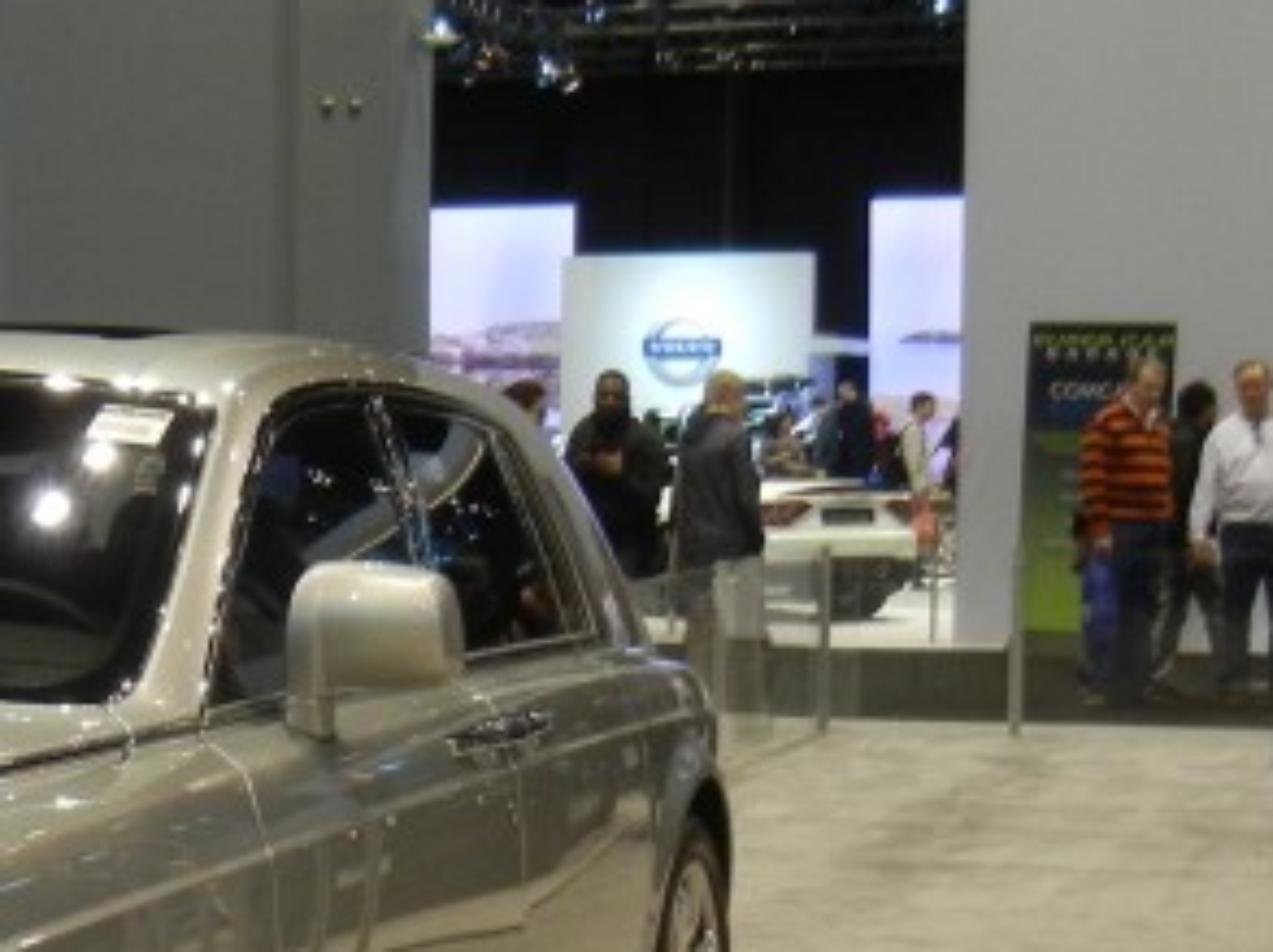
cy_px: 704
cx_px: 65
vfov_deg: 14.0
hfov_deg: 18.4
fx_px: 3857
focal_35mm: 105
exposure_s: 1/58.6
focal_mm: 5.4
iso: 223
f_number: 3.5
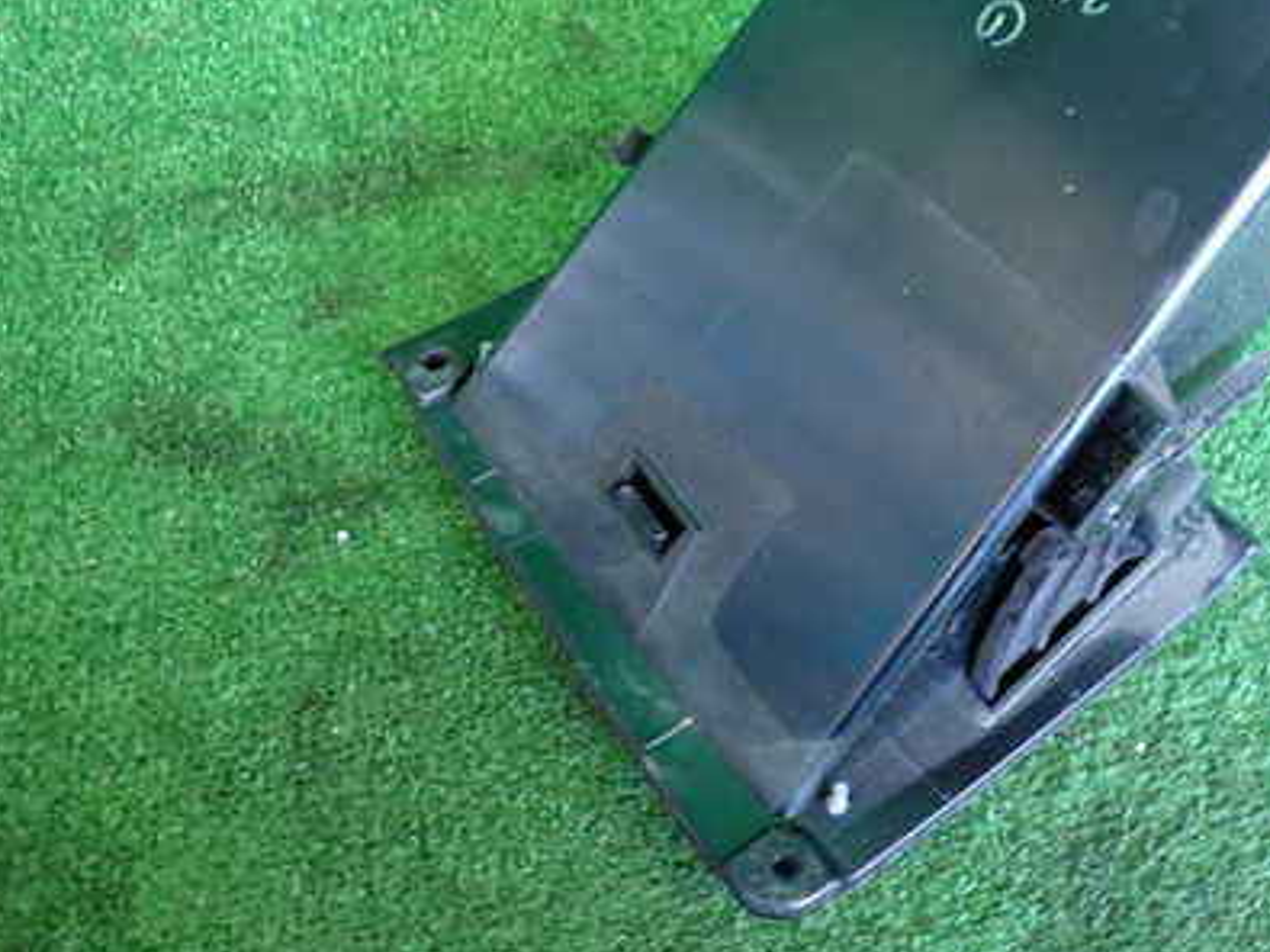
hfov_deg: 47.8
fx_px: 1394
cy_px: 354
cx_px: 891
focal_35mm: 38
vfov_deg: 37.5
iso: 640
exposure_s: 1/30
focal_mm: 4.5
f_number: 2
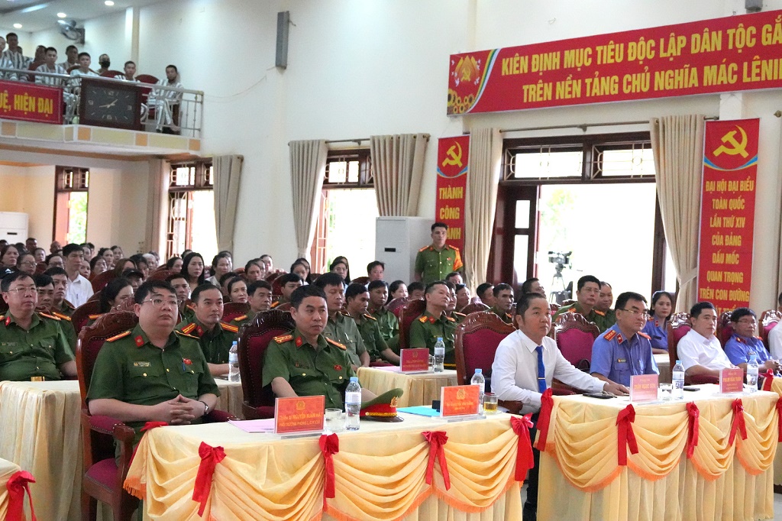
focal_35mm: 51
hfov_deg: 38.9
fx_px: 1107
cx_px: 391
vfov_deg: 26.5
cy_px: 260
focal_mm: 34
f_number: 3.2
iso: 12800
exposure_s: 1/2000
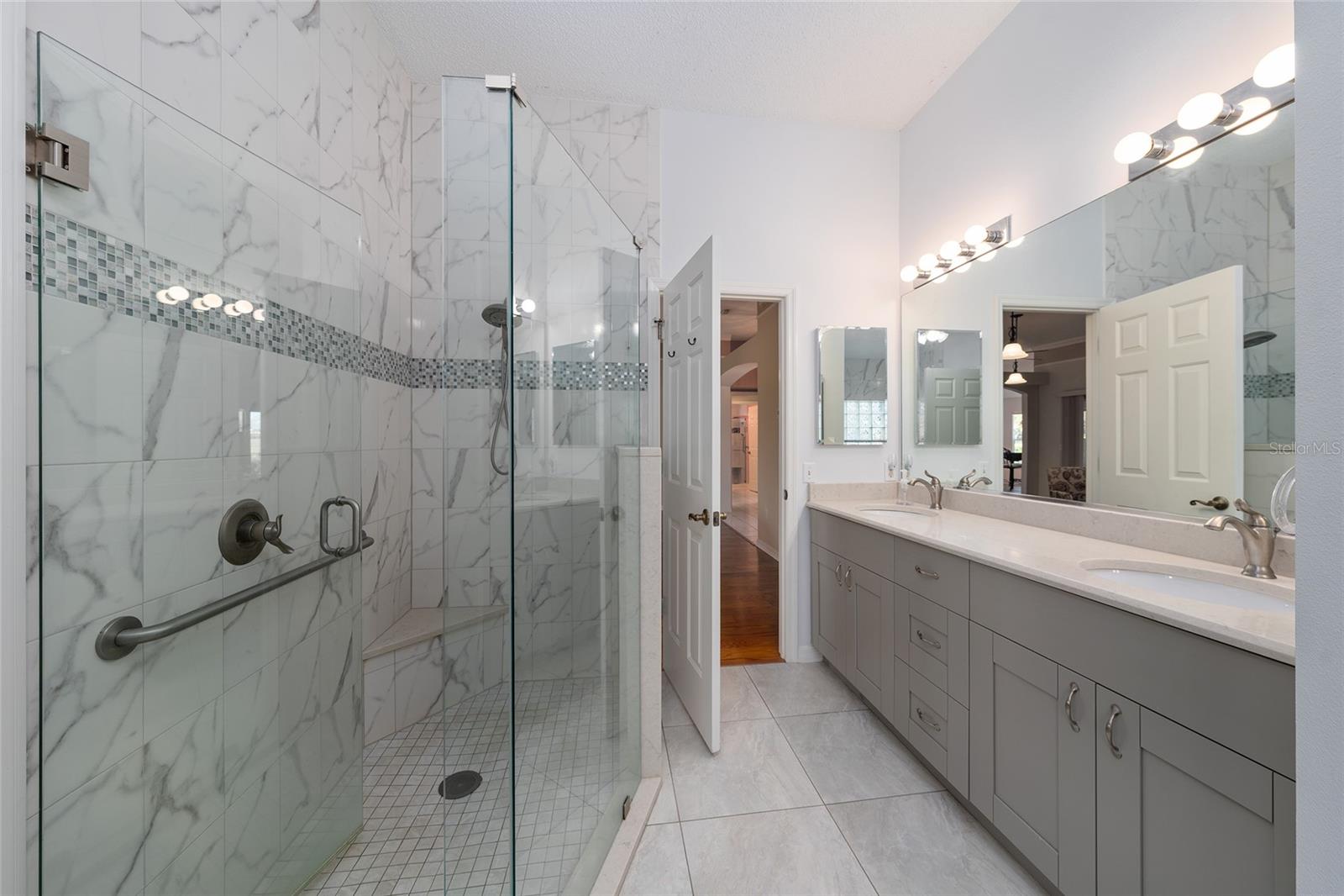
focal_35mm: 13
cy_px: 448
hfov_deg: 108.3
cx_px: 672
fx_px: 485
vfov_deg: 85.4
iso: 160
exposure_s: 1/8
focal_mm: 13
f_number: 7.1
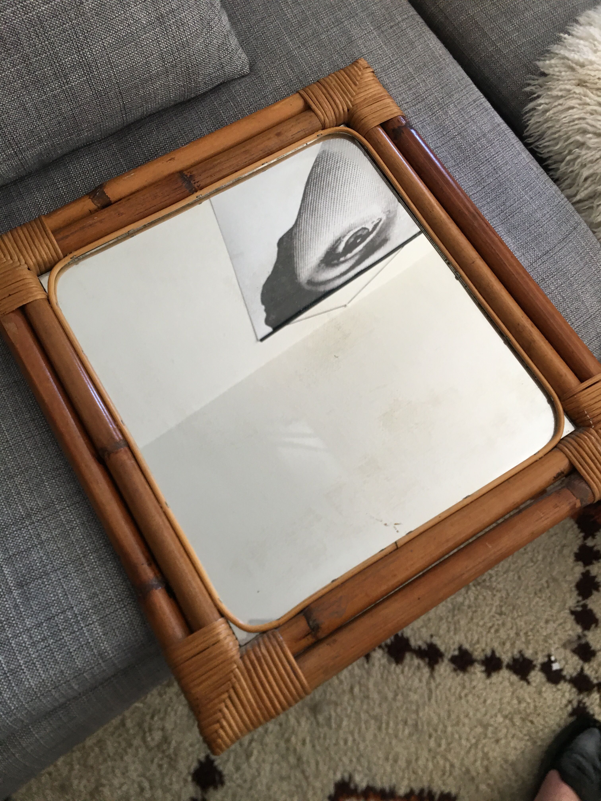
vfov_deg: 61.7
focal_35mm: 29
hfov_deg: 48.2
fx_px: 671
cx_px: 300
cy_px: 400
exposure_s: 1/33
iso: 50
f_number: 2.2
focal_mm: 4.15
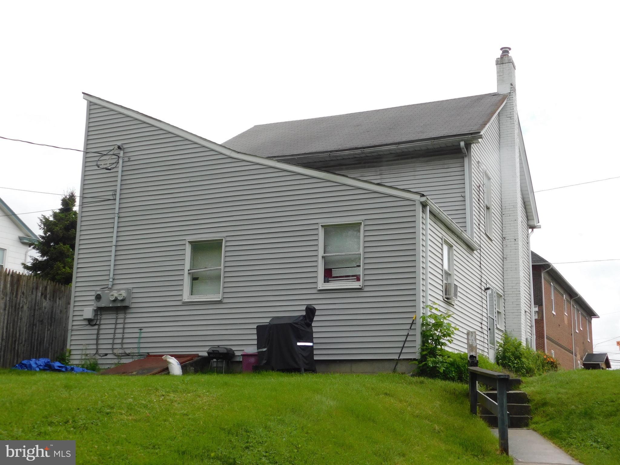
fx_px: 806
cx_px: 310
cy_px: 232
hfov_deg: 42.1
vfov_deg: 32.2
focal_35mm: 45
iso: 125
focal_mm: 8
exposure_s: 1/1000
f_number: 3.7
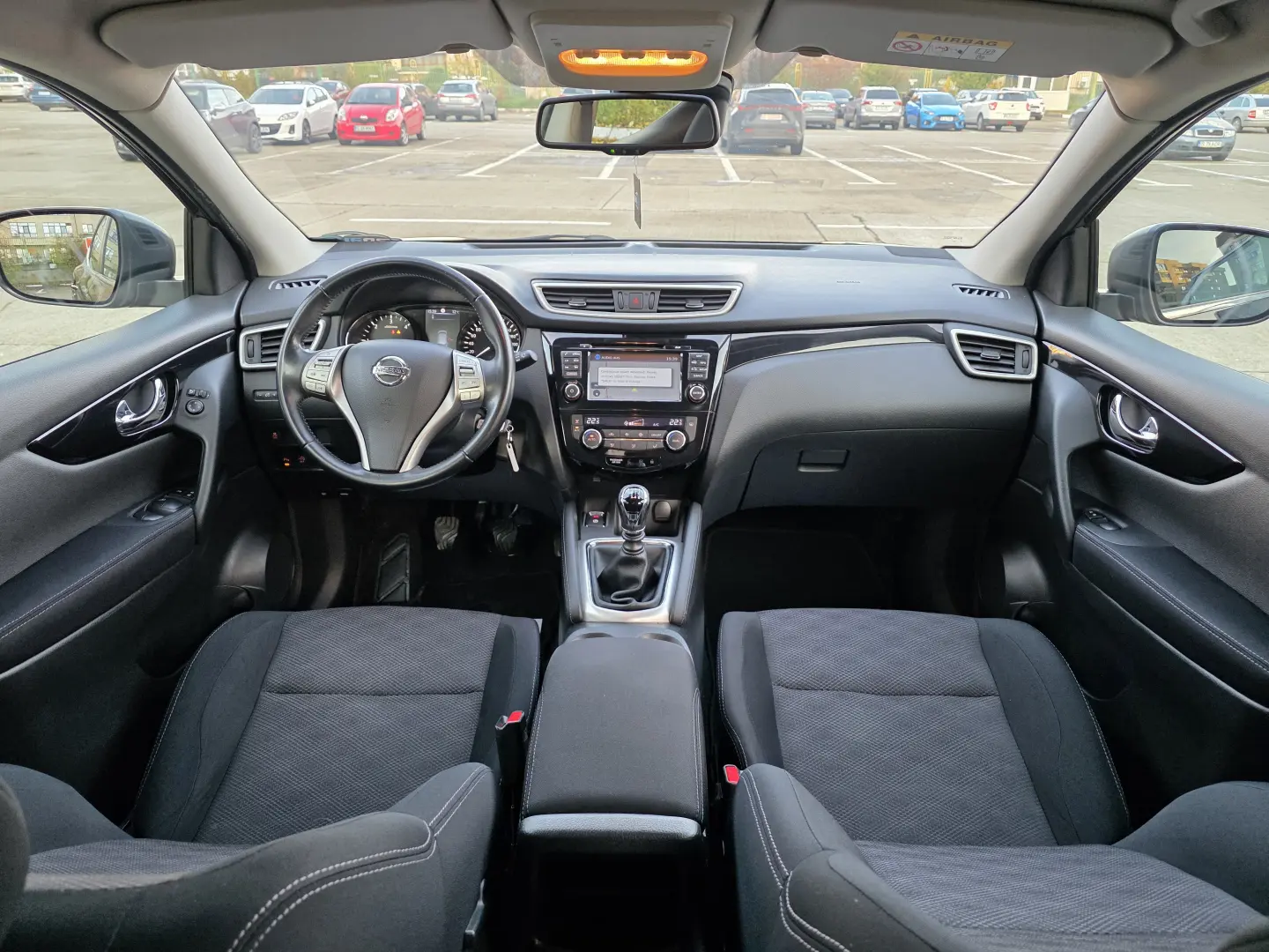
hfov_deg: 73.9
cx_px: 634
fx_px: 843
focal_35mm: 23
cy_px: 476
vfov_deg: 58.9
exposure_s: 1/180
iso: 250
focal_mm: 6.3
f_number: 1.7
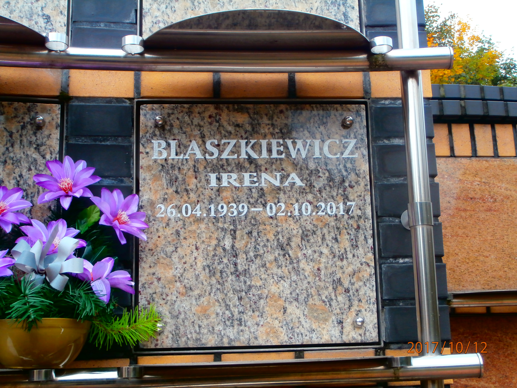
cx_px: 258
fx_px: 702
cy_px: 194
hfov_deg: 40.4
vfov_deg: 30.9
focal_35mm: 47
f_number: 4.2
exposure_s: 1/80
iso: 125
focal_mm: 8.29
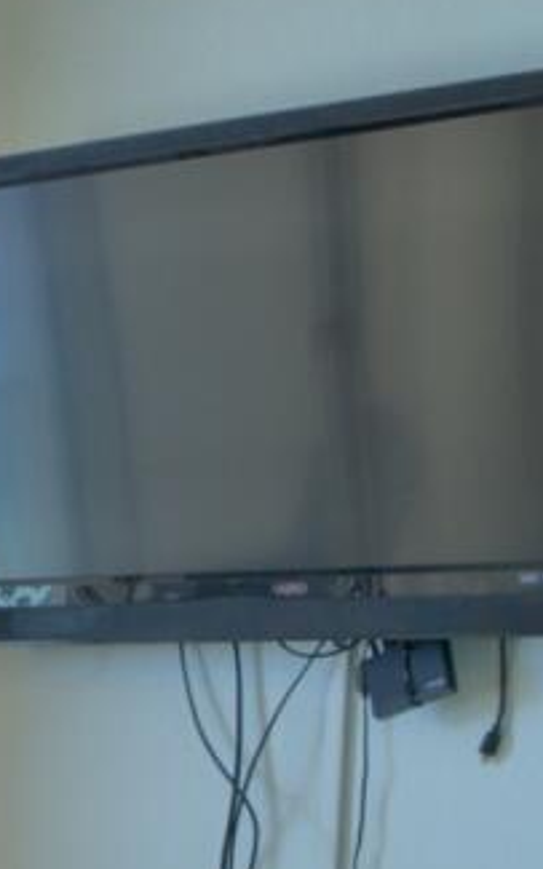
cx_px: -816
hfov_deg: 10.0
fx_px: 2677
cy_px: 973
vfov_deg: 17.8
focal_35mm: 113
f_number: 8
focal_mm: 12
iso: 500
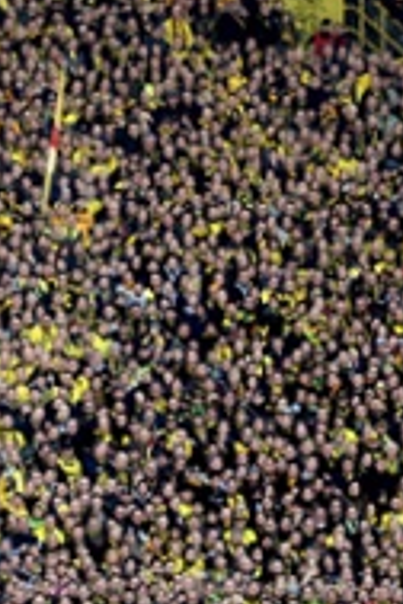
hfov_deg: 3.8
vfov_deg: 5.6
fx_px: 6128
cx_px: -58
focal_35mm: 365
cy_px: 391
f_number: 4
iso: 800
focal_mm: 150
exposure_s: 1/1250
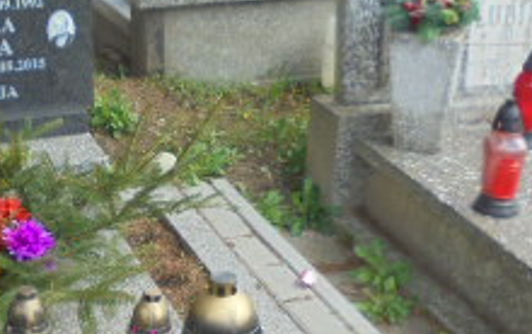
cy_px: 179
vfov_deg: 16.4
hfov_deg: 25.4
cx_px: 118
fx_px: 1161
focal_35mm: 80
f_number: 3.5
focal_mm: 4.6
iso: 100
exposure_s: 1/250
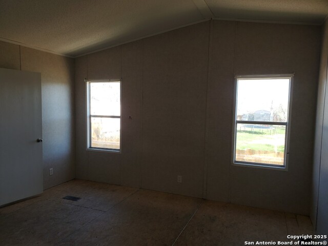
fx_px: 246
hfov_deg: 67.3
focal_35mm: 26
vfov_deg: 53.1
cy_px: 123
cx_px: 164
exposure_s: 1/106
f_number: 2.4
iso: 50
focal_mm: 4.3
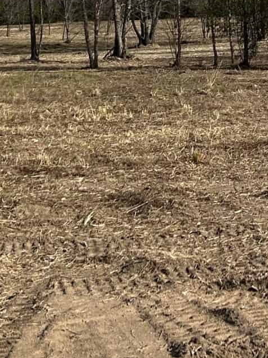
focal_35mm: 105
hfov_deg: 13.7
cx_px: 324
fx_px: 1085
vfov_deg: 17.6
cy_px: -98
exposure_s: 1/4274
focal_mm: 5.7
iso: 50
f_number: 1.5
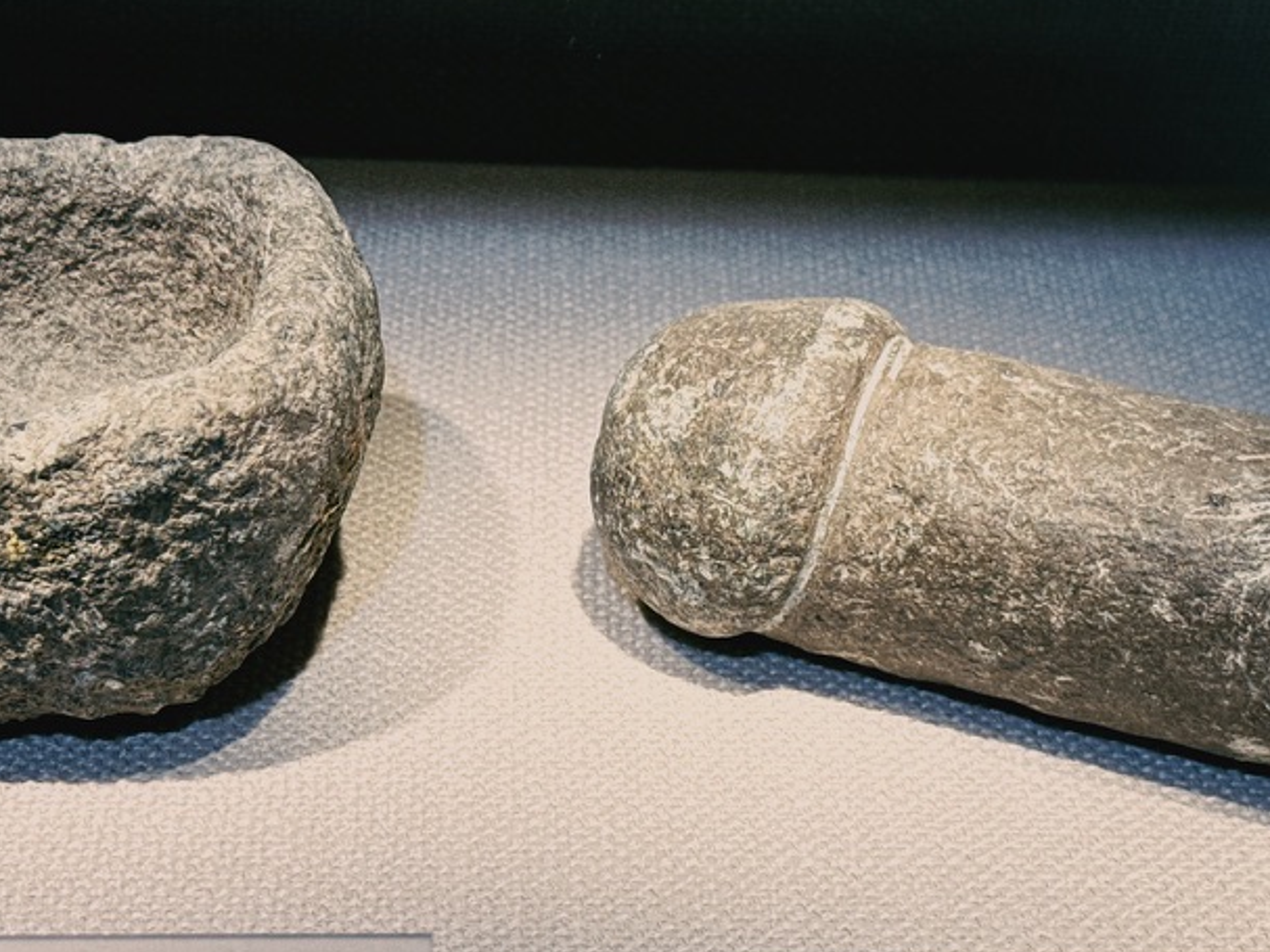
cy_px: 542
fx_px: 2971
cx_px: 567
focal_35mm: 81
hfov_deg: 24.1
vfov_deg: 18.2
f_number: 1.78
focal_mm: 6.76
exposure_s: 1/513
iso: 64
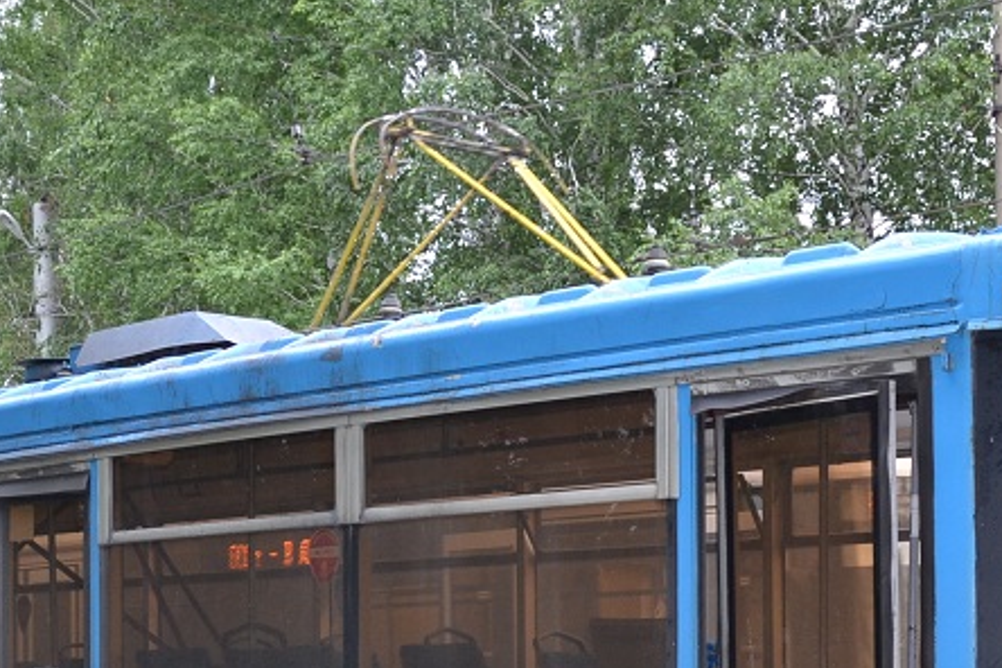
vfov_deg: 18.2
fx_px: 2032
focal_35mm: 73
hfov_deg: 27.7
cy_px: 682
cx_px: 546
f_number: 4
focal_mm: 18
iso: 250
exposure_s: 1/125
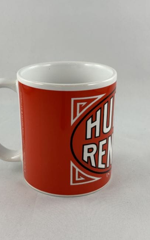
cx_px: 63
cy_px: 121
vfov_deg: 38.9
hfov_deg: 24.8
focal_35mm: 52
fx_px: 340
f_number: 1.78
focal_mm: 6.86
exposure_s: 1/100
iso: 64
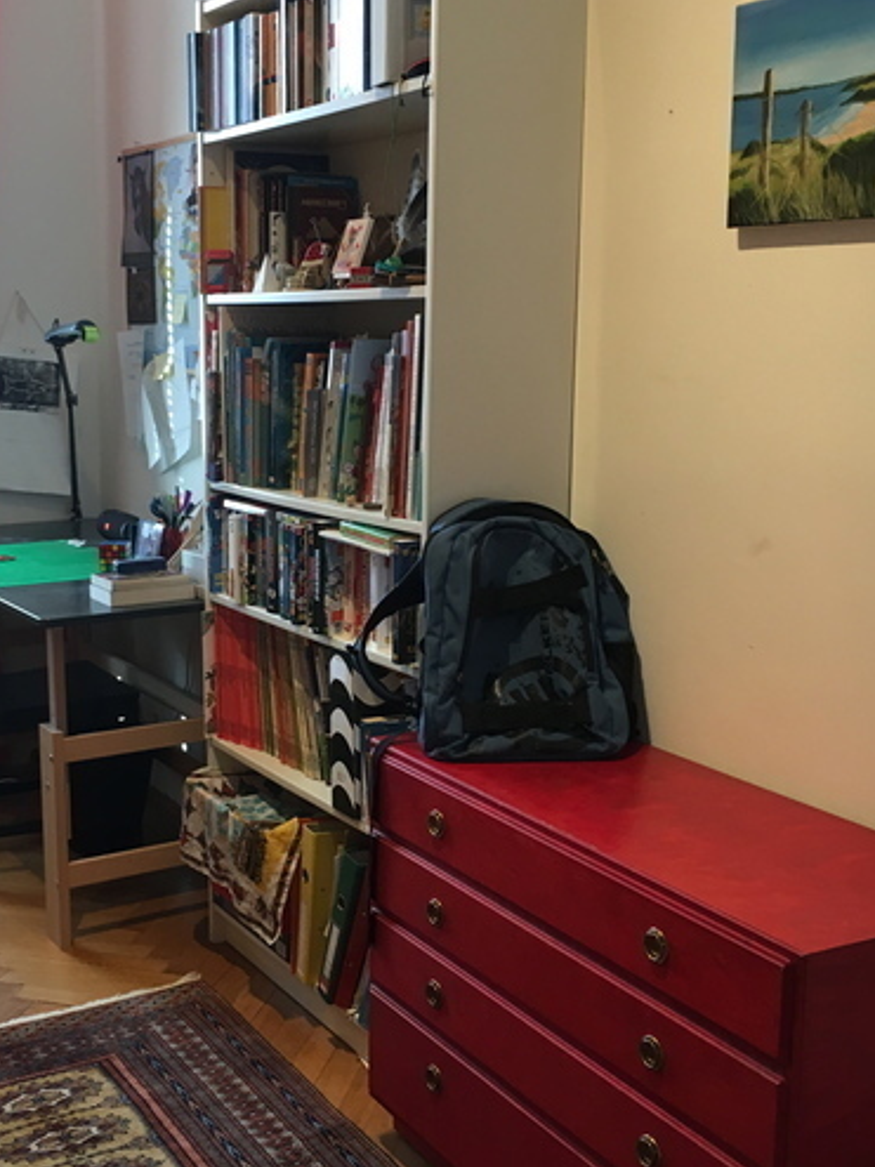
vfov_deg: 42.1
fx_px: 1517
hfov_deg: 32.0
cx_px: 314
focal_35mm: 45
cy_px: 604
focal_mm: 4.15
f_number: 2.2
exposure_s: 1/33
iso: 100
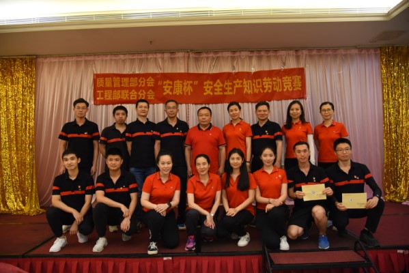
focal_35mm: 24
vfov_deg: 53.2
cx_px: 204
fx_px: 273
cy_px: 136
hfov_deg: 73.7
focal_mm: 24
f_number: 4
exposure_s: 1/80
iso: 2000
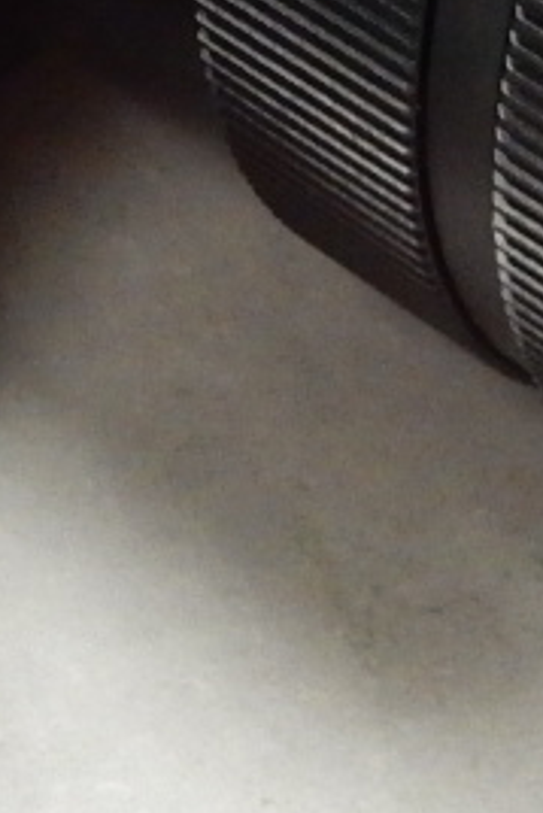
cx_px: 276
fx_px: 3502
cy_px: -49
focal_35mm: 155
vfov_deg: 13.0
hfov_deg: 8.9
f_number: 3.7
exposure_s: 1/40
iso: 400
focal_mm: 4.5
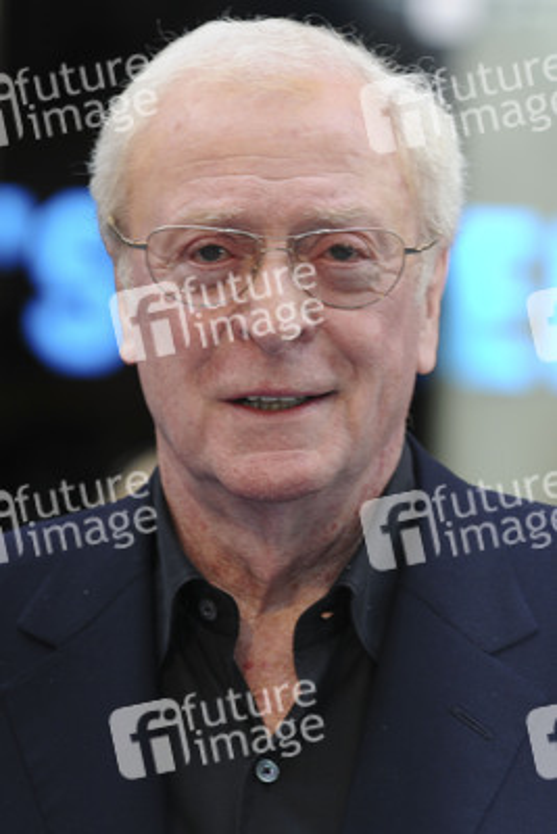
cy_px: 417
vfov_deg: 6.9
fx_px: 6956
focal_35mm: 300
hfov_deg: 4.6
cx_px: 278
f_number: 5.6
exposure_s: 1/160
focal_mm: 200
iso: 400
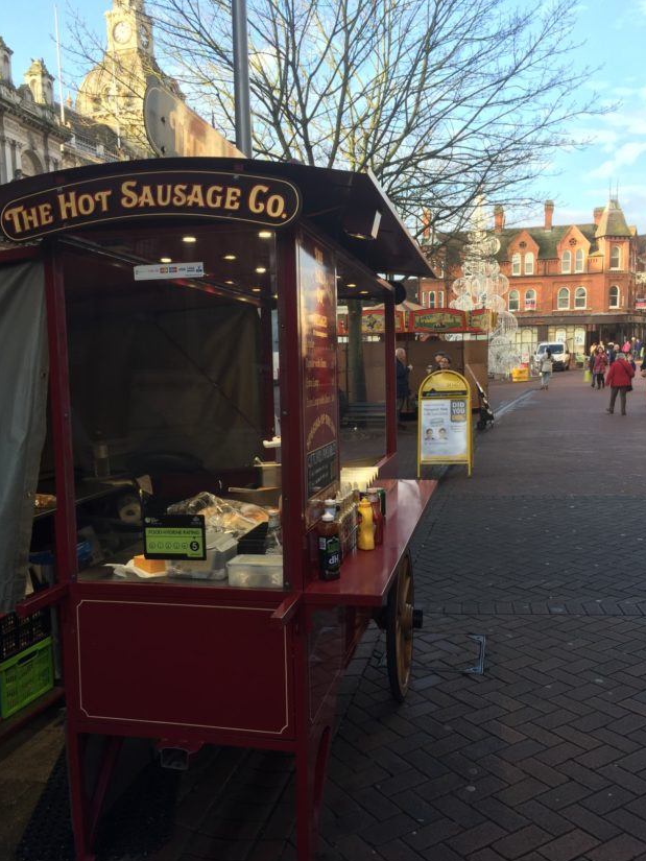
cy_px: 444
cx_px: 315
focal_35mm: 30
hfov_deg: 46.8
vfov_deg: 59.9
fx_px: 746
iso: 32
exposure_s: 1/216
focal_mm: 4.15
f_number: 2.2
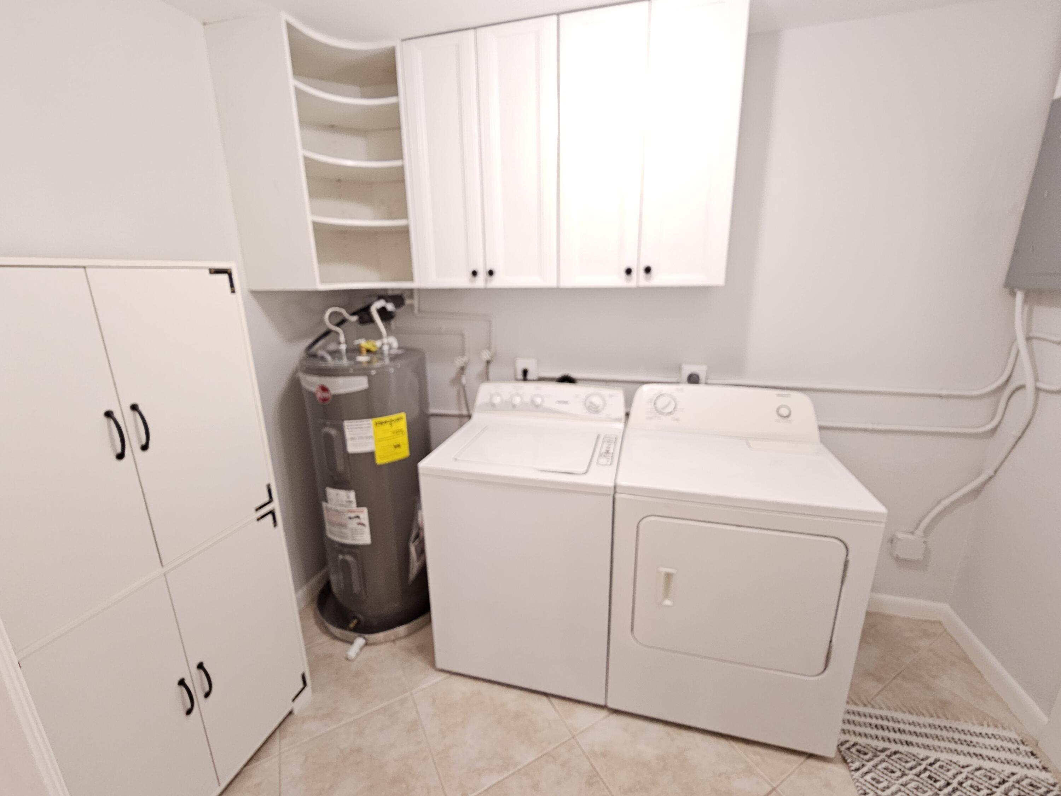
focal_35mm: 13
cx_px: 530
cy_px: 398
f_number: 2.2
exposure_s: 1/53
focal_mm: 2.2
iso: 200
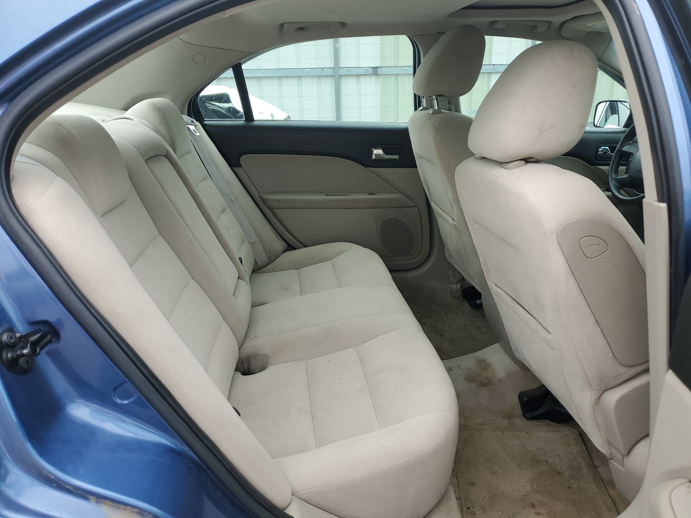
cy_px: 259
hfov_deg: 67.3
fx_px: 519
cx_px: 346
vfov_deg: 53.1
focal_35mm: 26
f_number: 1.5
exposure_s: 1/476
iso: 50
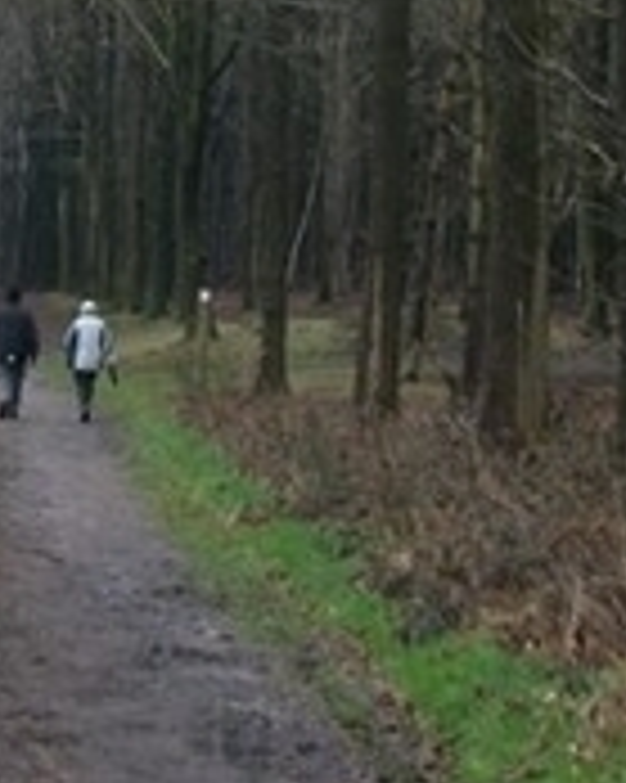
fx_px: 2503
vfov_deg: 17.1
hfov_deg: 14.1
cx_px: 36
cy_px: -112
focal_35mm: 108
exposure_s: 1/125
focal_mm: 5.7
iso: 138
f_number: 2.9
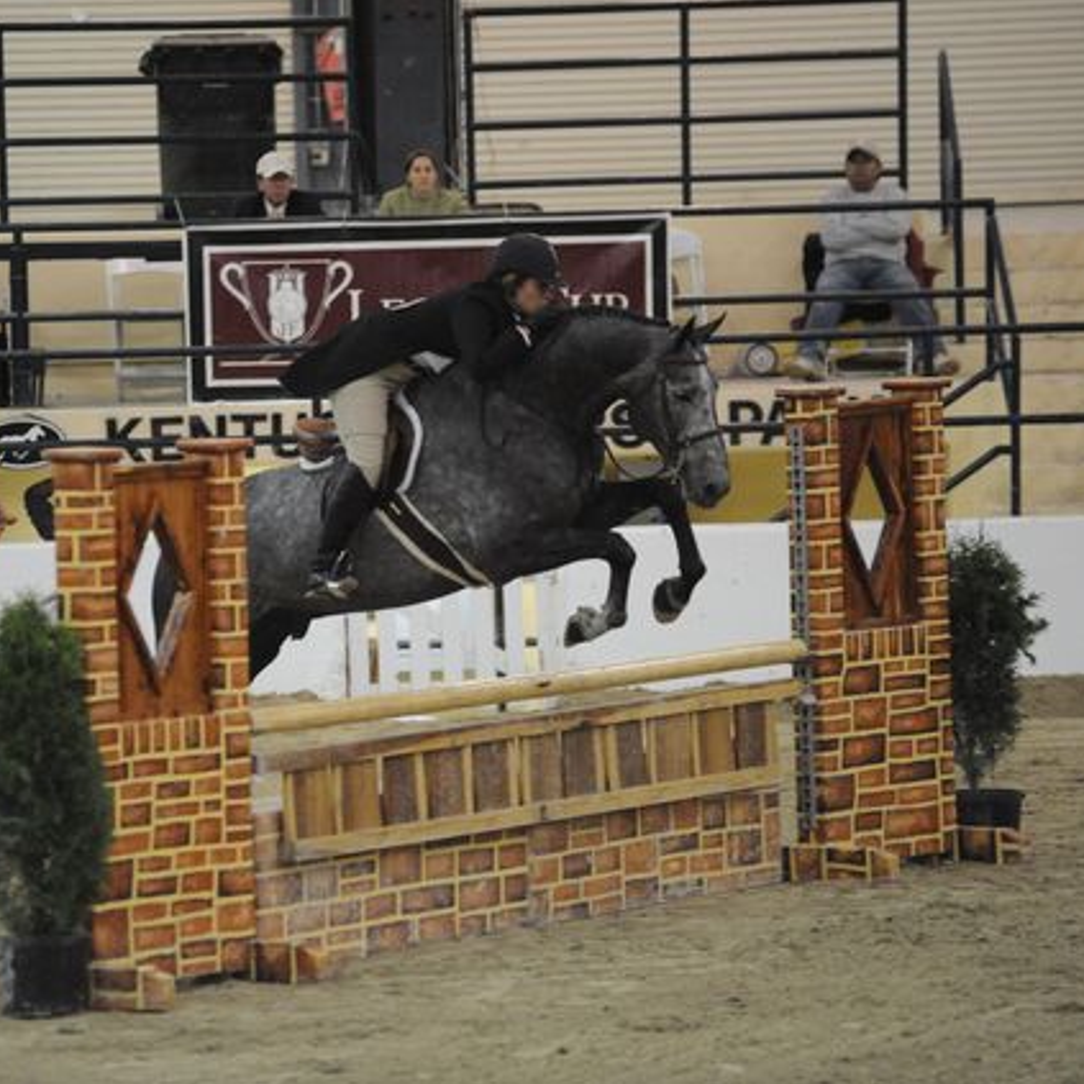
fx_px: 9105
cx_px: 379
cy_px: 541
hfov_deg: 6.8
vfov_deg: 6.8
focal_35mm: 257
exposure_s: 1/400
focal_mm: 200
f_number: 2.8
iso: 6400
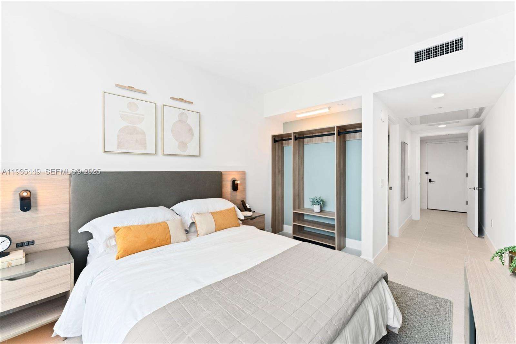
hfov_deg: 104.3
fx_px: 201
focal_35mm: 14
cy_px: 172
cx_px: 258
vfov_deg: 81.2
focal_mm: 14
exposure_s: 1/8
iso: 200
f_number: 8
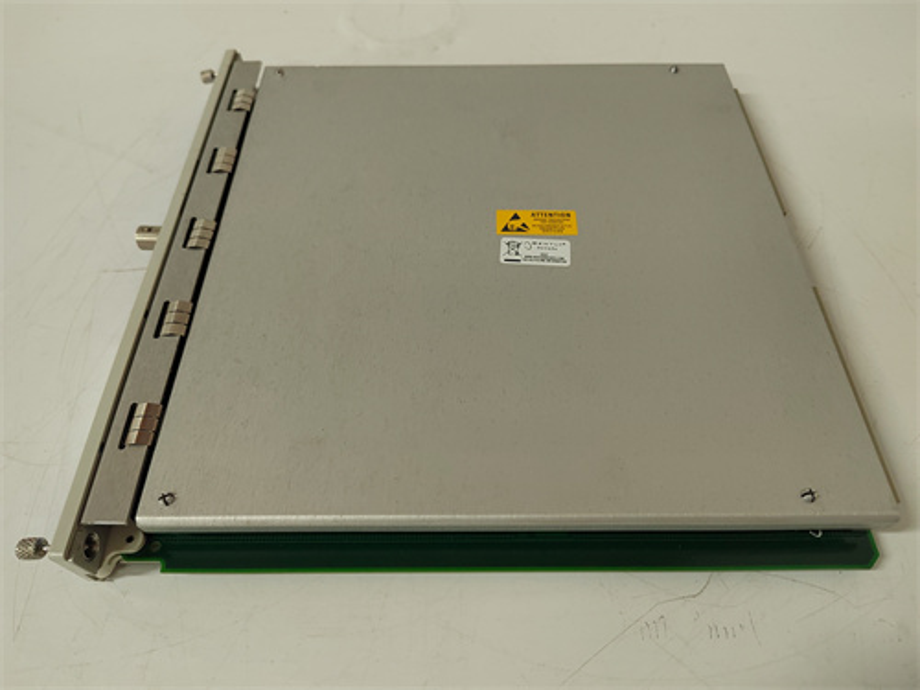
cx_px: 460
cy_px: 345
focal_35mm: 23
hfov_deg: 73.9
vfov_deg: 58.9
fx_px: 611
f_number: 1.9
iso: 2253
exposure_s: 1/120
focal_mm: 5.52
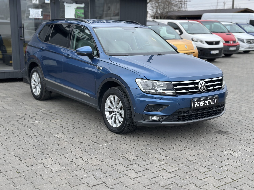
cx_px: 127
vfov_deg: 30.3
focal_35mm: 48
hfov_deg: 39.7
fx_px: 352
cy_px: 95
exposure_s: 1/1395
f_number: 1.78
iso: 80
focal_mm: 6.86
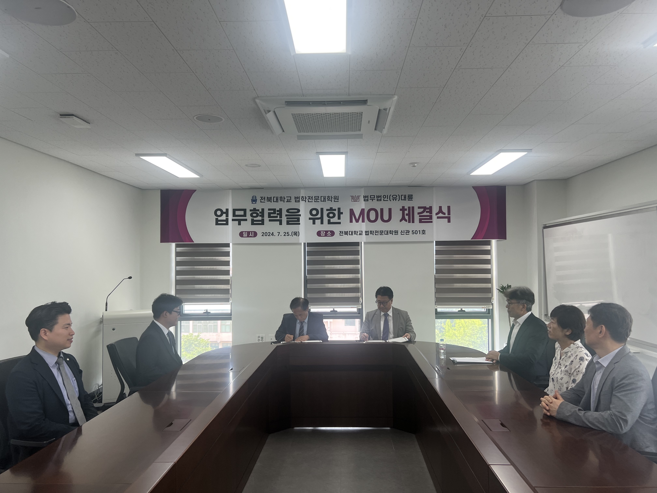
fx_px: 493
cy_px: 246
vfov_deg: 53.1
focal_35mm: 26
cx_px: 328
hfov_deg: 67.3
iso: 40
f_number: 1.5
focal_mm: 5.7
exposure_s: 1/135
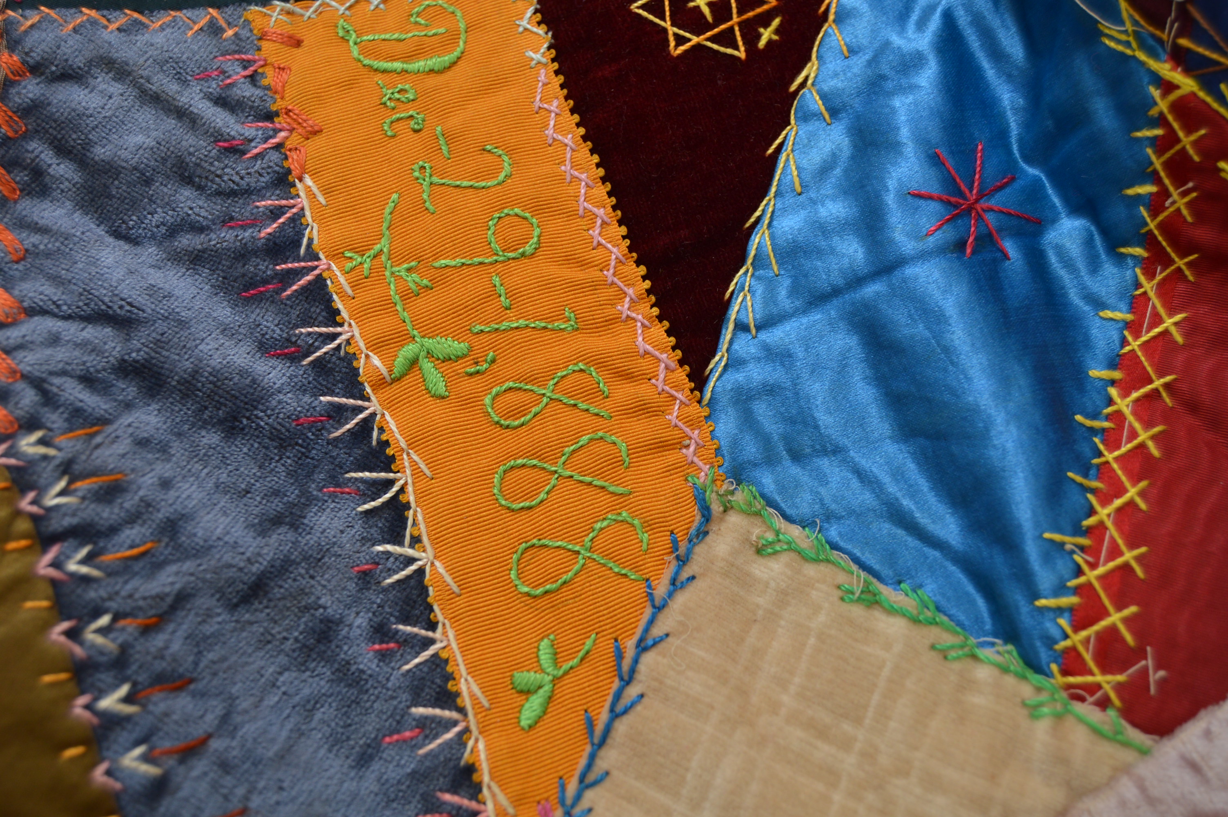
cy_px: 408
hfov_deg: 38.9
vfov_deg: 26.4
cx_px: 614
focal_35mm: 51
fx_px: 1738
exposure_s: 1/125
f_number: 5
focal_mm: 34
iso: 200
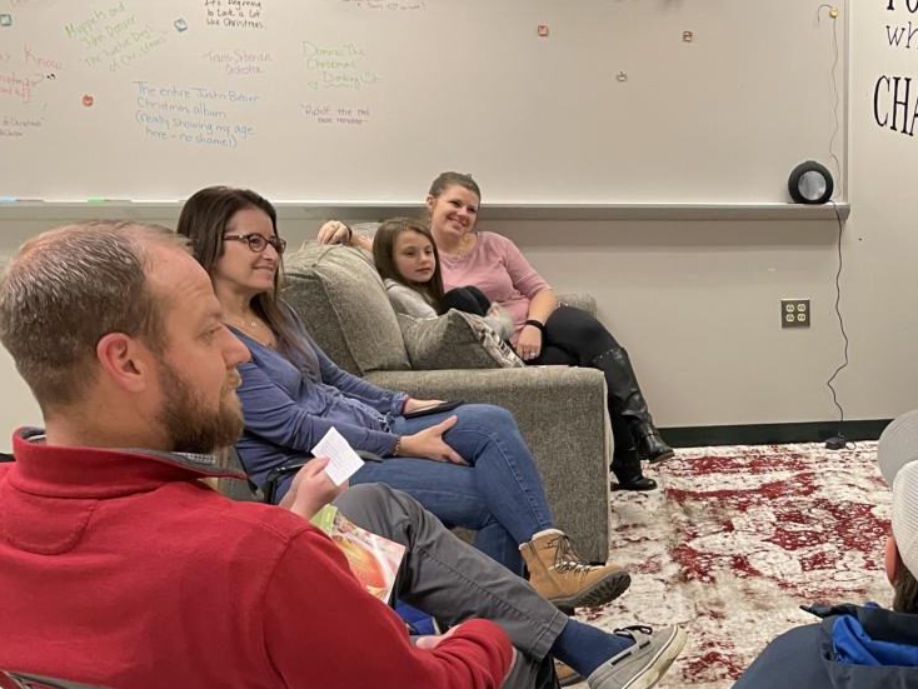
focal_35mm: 51
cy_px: 466
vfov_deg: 28.4
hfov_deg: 34.4
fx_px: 1353
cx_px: 898
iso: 160
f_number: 1.6
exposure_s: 1/60
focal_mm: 4.2
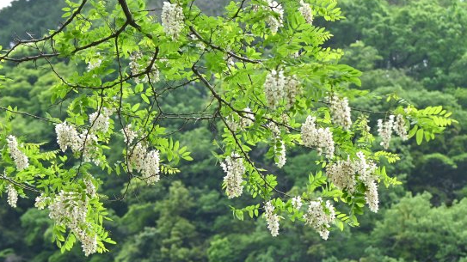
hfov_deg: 12.7
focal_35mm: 170
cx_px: 225
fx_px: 2104
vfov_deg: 7.1
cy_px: 142
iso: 400
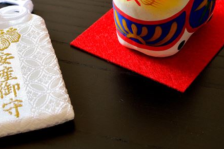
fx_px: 553
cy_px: 40
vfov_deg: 15.3
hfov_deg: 22.9
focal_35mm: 89
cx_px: 97
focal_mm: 35
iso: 800
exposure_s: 1/30
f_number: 10
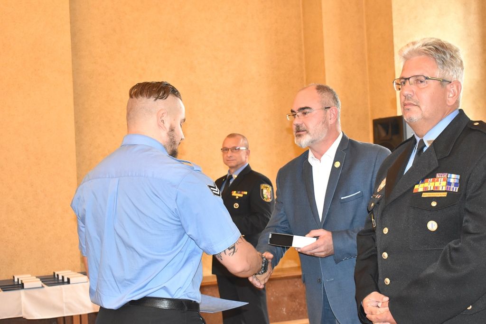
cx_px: 243
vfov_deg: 23.8
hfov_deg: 35.0
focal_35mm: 57
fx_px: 770
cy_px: 162
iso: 2800
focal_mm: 38
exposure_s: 1/60
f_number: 5.6
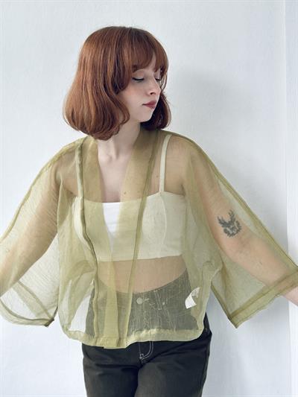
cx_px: 149
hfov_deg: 30.3
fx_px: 551
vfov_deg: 39.6
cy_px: 198
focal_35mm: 48
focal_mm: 6.86
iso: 80
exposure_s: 1/324
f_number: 1.78
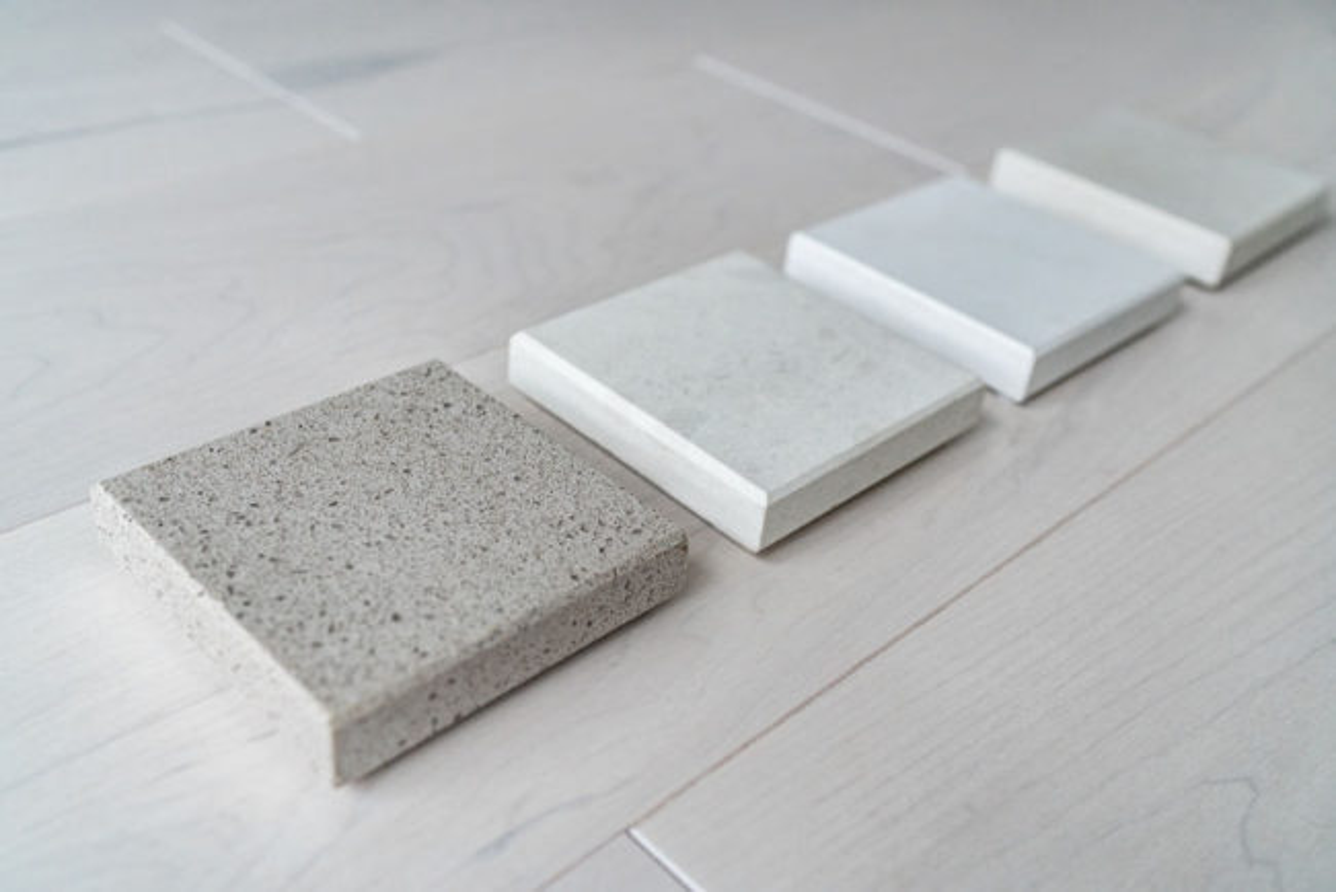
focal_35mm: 35
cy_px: 446
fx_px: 1299
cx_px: 668
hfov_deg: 54.4
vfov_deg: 37.9
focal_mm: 35
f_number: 4
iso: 640
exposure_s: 1/160
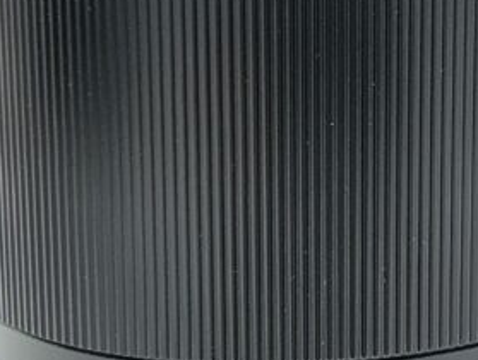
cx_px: 293
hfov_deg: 42.6
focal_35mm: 44
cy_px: 263
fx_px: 608
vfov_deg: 32.4
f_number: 2
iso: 196
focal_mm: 1.83
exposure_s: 1/100
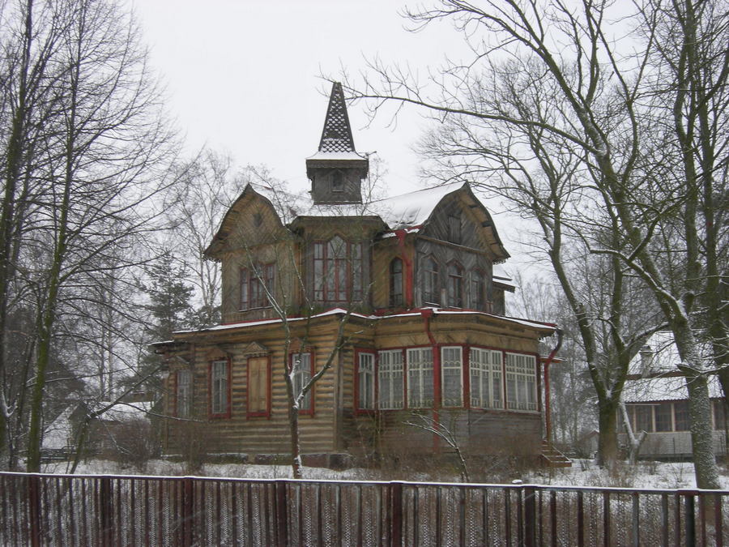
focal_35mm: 50
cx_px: 364
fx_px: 1053
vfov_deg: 29.1
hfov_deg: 38.2
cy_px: 274
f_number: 4.4
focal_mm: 10.4
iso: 64
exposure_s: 1/44.8
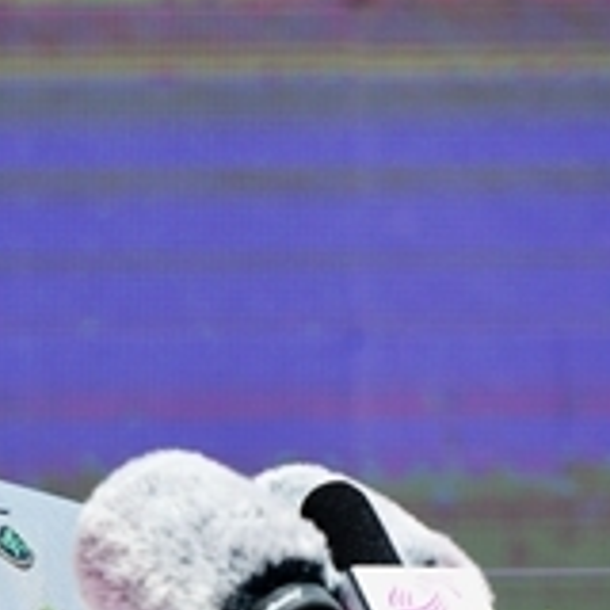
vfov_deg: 2.5
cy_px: 494
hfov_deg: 2.4
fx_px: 14255
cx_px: -50
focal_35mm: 715
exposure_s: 1/2000
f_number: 3.5
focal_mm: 180
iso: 200
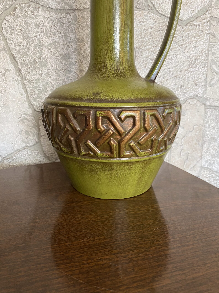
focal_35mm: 26
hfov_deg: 53.1
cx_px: 110
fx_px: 219
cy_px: 146
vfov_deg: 67.3
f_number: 1.8
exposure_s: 1/60
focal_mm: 4.25
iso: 200
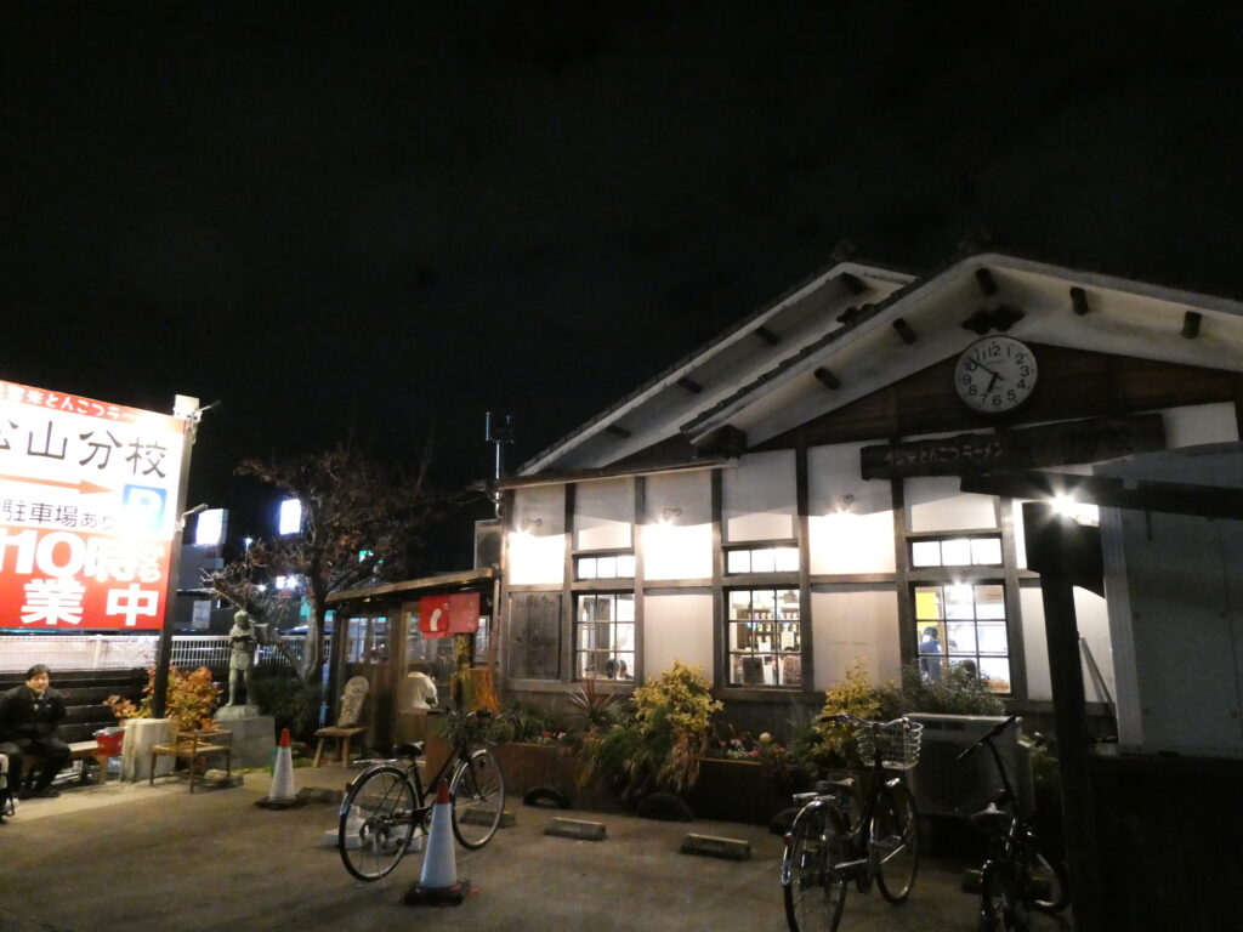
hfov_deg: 71.6
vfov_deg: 56.8
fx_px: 862
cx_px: 622
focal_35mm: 24
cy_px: 466
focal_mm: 4.3
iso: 1600
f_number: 3.3
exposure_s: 1/25
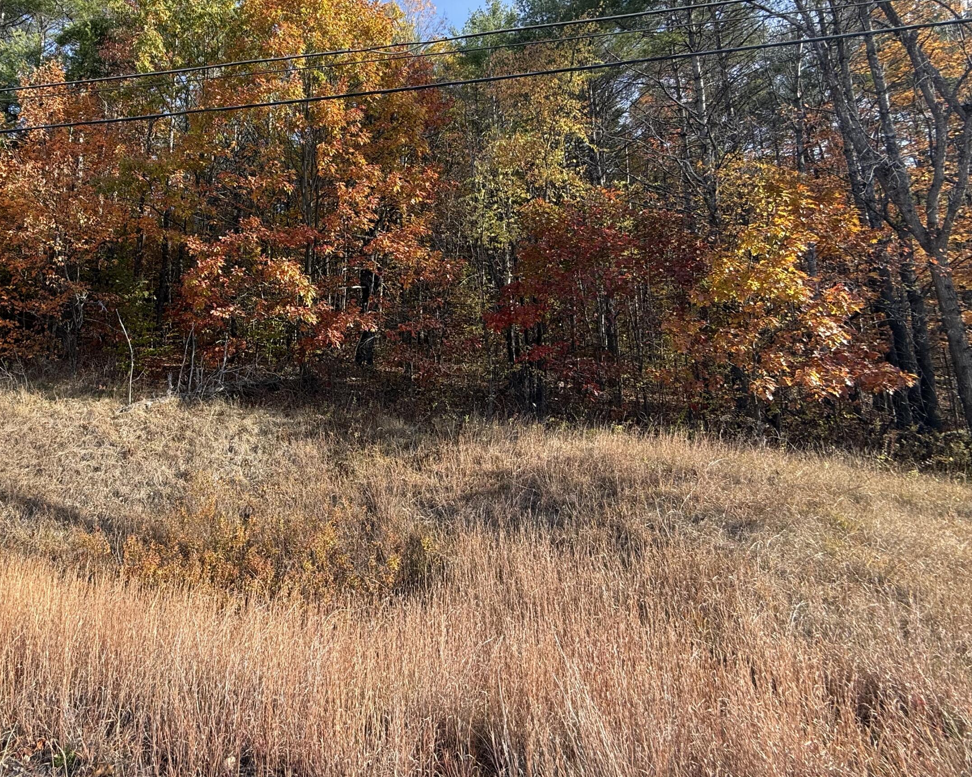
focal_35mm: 19
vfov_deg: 70.0
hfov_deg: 80.5
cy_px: 304
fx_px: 547
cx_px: 323
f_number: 2.2
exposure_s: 1/298
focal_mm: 2.22
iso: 50
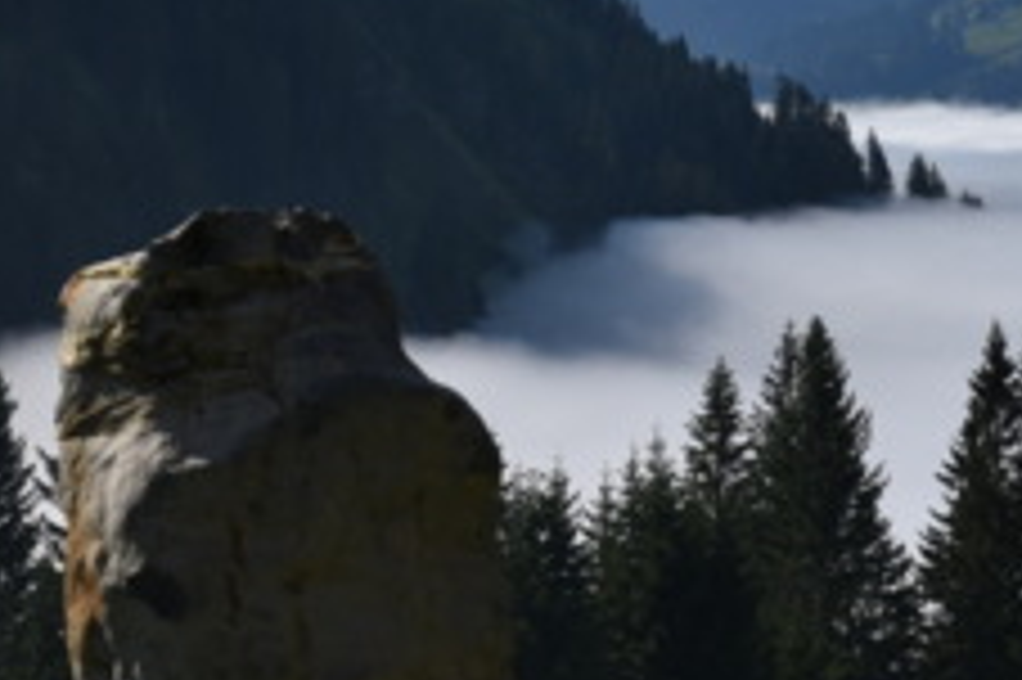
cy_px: 0
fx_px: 4539
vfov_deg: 8.5
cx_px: 1445
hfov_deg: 12.3
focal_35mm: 160
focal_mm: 55
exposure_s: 1/400
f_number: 10
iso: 200
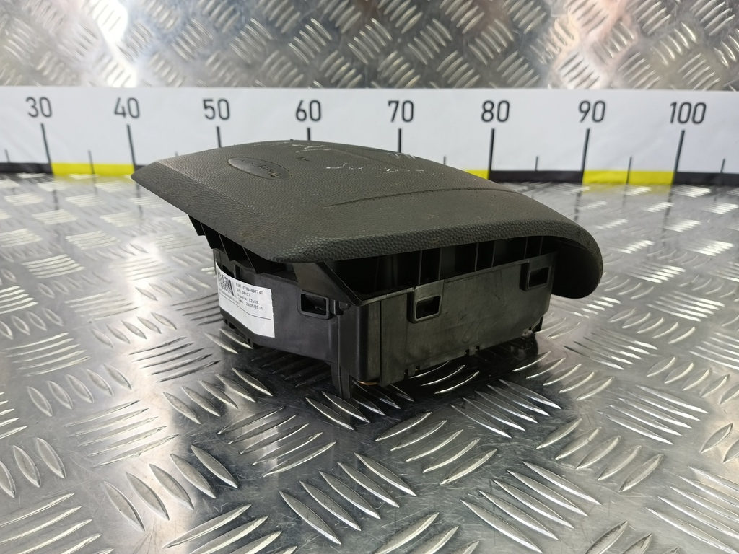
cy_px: 277
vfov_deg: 58.9
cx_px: 370
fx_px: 491
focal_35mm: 23
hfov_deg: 73.9
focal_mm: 4.11
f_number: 1.6
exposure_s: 1/50
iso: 146
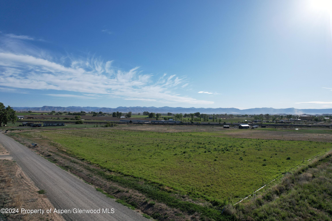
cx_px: 166
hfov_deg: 78.6
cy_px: 110
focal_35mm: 22
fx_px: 203
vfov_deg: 57.2
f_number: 2.8
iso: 140
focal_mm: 8.38
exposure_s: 1/4000
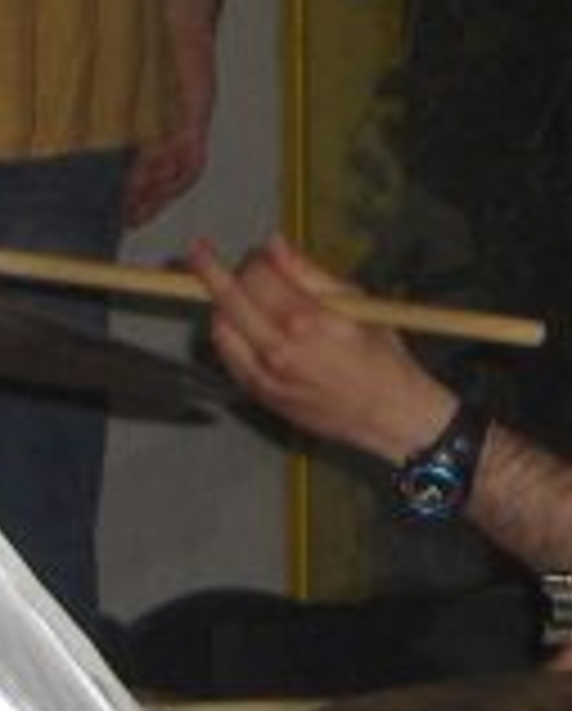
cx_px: 1040
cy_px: 4
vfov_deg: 7.0
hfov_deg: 5.5
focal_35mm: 276
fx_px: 5824
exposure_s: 1/90
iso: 100
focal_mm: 9.19
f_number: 3.3
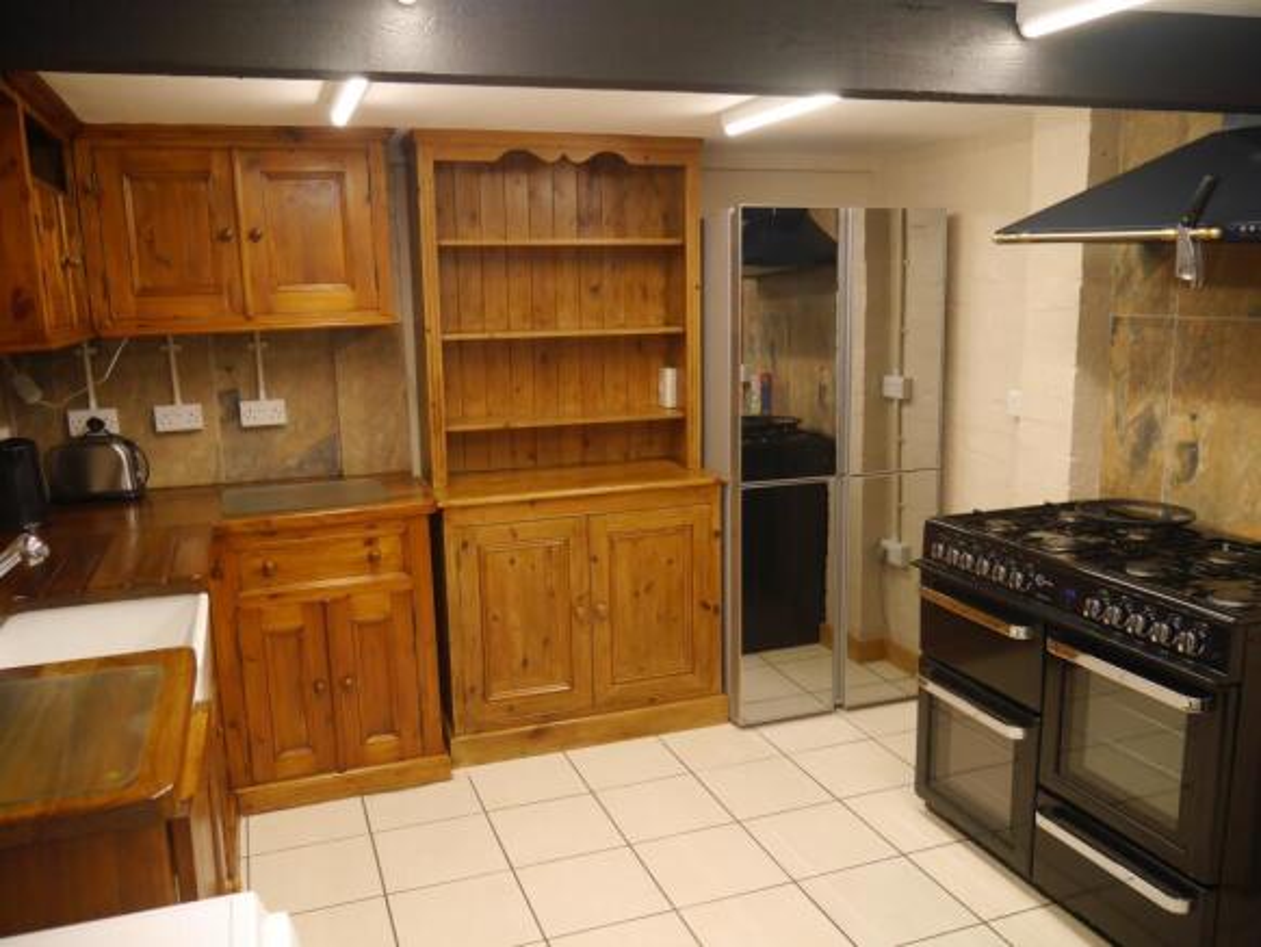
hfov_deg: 63.4
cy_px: 474
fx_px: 1020
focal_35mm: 28
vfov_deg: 49.8
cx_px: 630
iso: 640
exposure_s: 1/60
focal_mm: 14
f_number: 3.5
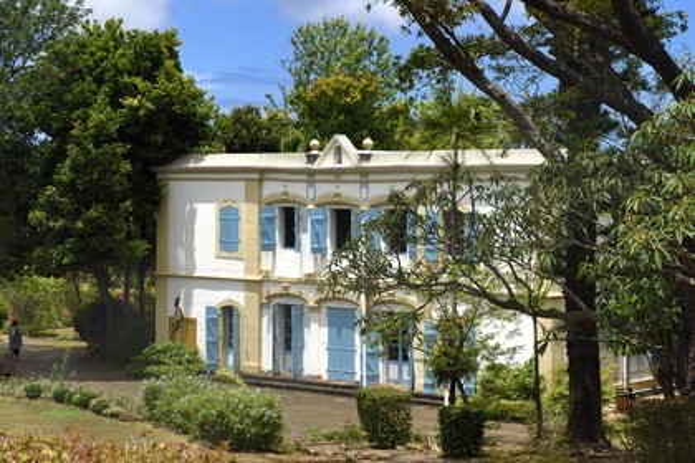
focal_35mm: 70
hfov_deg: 28.8
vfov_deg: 19.5
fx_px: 1351
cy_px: 232
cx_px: 348
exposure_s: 1/250
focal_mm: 70
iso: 200
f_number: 14
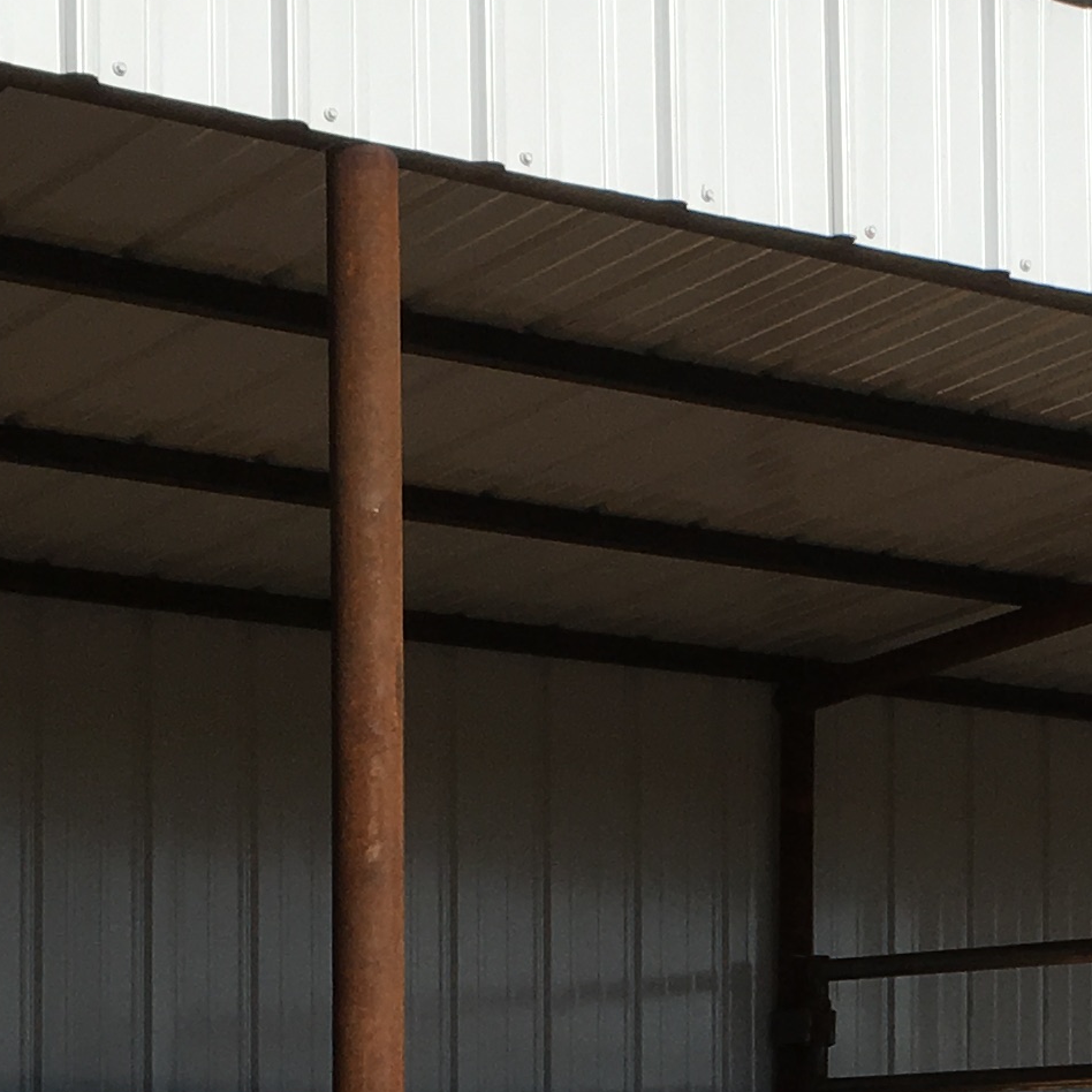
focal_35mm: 109
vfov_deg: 15.4
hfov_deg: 15.5
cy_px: 1300
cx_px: 1243
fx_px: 3890
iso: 25
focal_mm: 4.15
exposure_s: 1/2564
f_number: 2.2
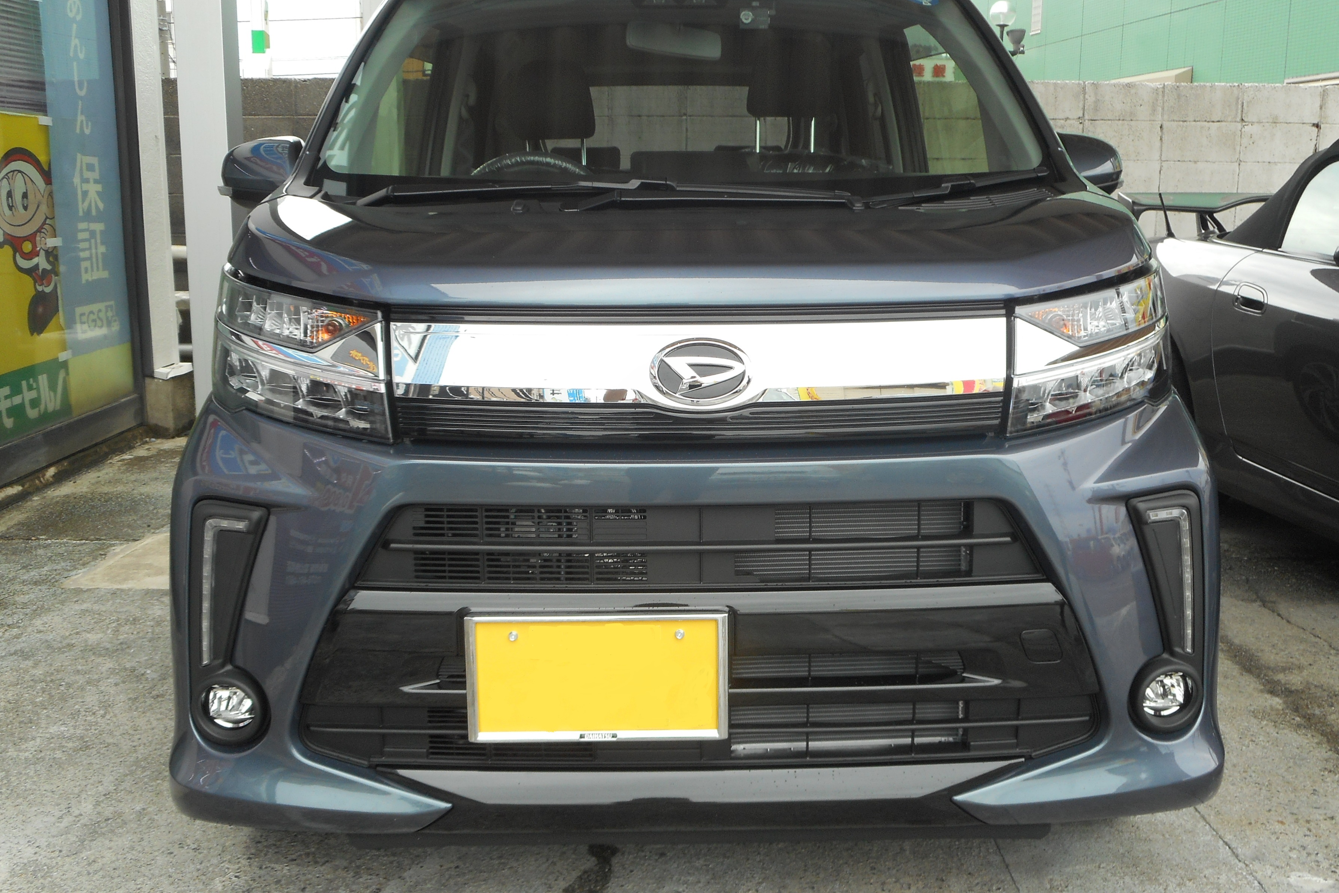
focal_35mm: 36
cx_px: 670
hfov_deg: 53.1
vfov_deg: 36.9
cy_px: 420
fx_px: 1339
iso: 80
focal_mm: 6
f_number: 4.2
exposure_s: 1/40
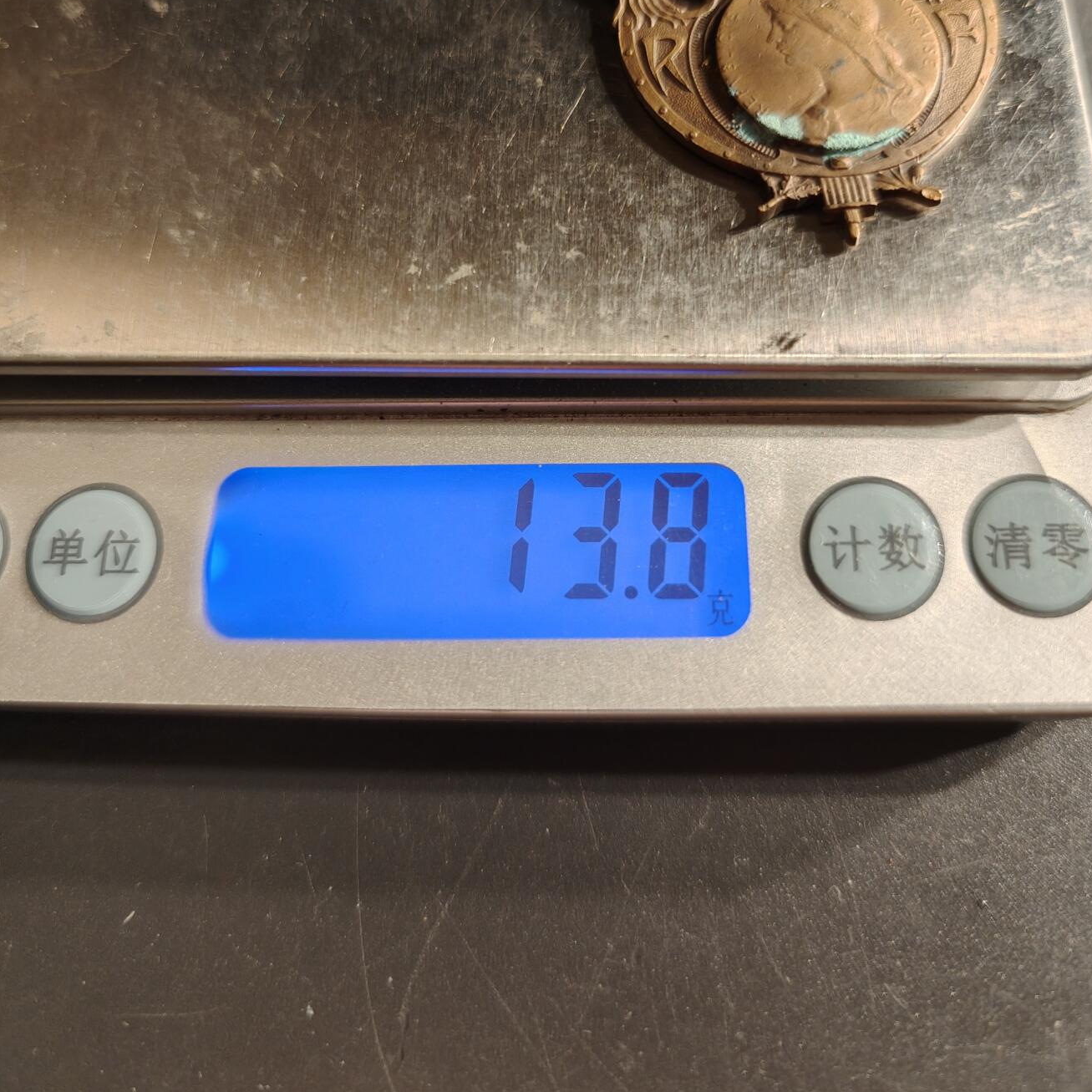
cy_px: 381
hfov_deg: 57.3
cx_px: 562
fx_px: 999
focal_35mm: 28
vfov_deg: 56.3
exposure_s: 1/141
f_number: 1.6
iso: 250
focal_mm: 6.06
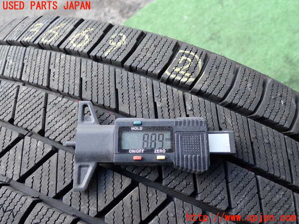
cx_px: 150
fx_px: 276
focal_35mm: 32
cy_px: 112
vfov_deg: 44.2
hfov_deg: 56.8
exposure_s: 1/125
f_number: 2.4
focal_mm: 5.79
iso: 125
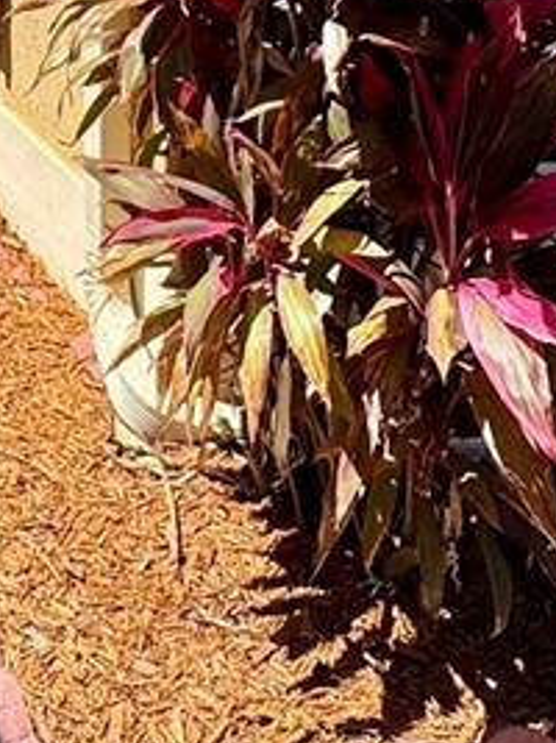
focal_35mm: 63
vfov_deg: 24.7
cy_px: -331
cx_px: -22
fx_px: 1350
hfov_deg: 22.2
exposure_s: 1/1198
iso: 50
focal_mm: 2.22
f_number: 2.2
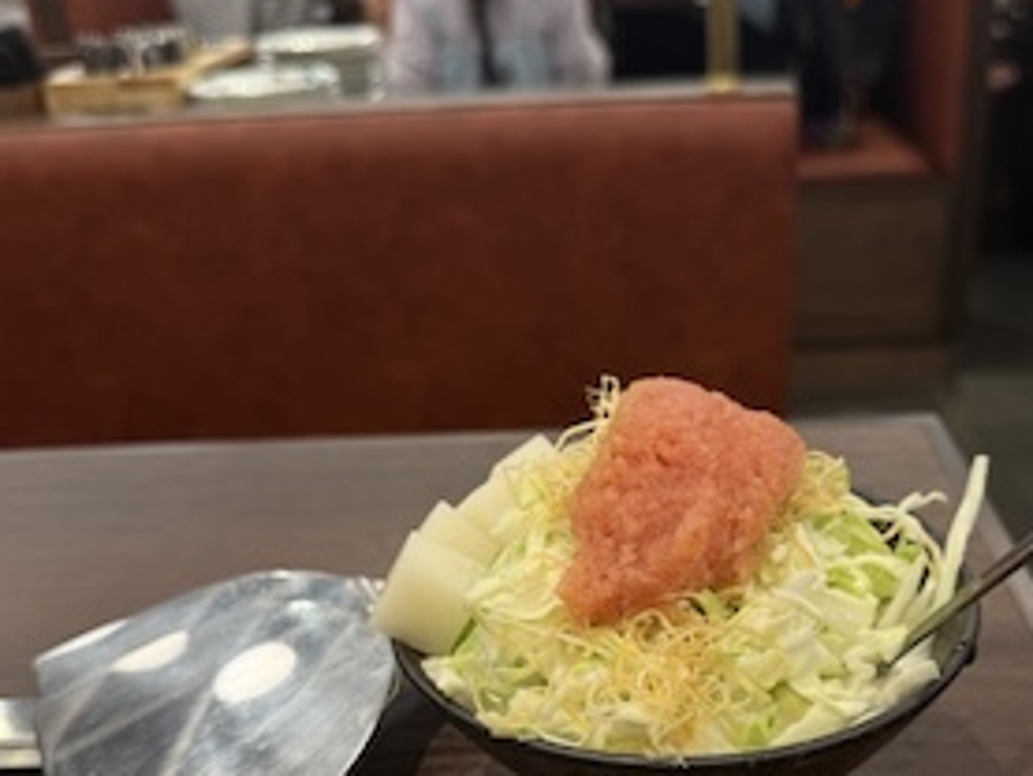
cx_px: 638
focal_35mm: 39
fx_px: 1164
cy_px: 578
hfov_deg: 47.5
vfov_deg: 36.0
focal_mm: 6.76
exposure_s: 1/60
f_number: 1.78
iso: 125
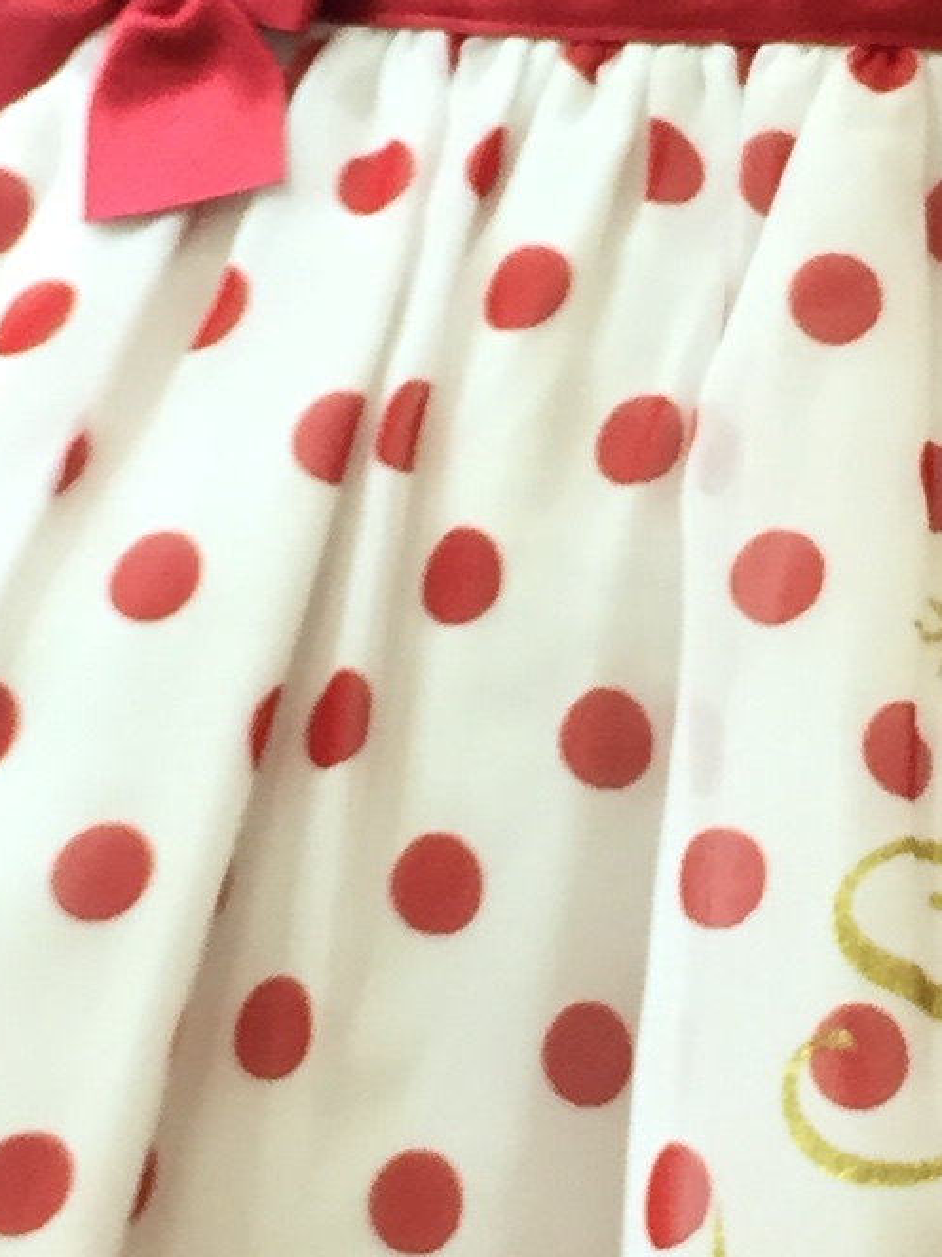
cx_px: 750
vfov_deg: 13.7
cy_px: 148
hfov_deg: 10.3
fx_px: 5192
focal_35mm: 143
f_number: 2.2
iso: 64
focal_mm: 4.15
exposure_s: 1/30
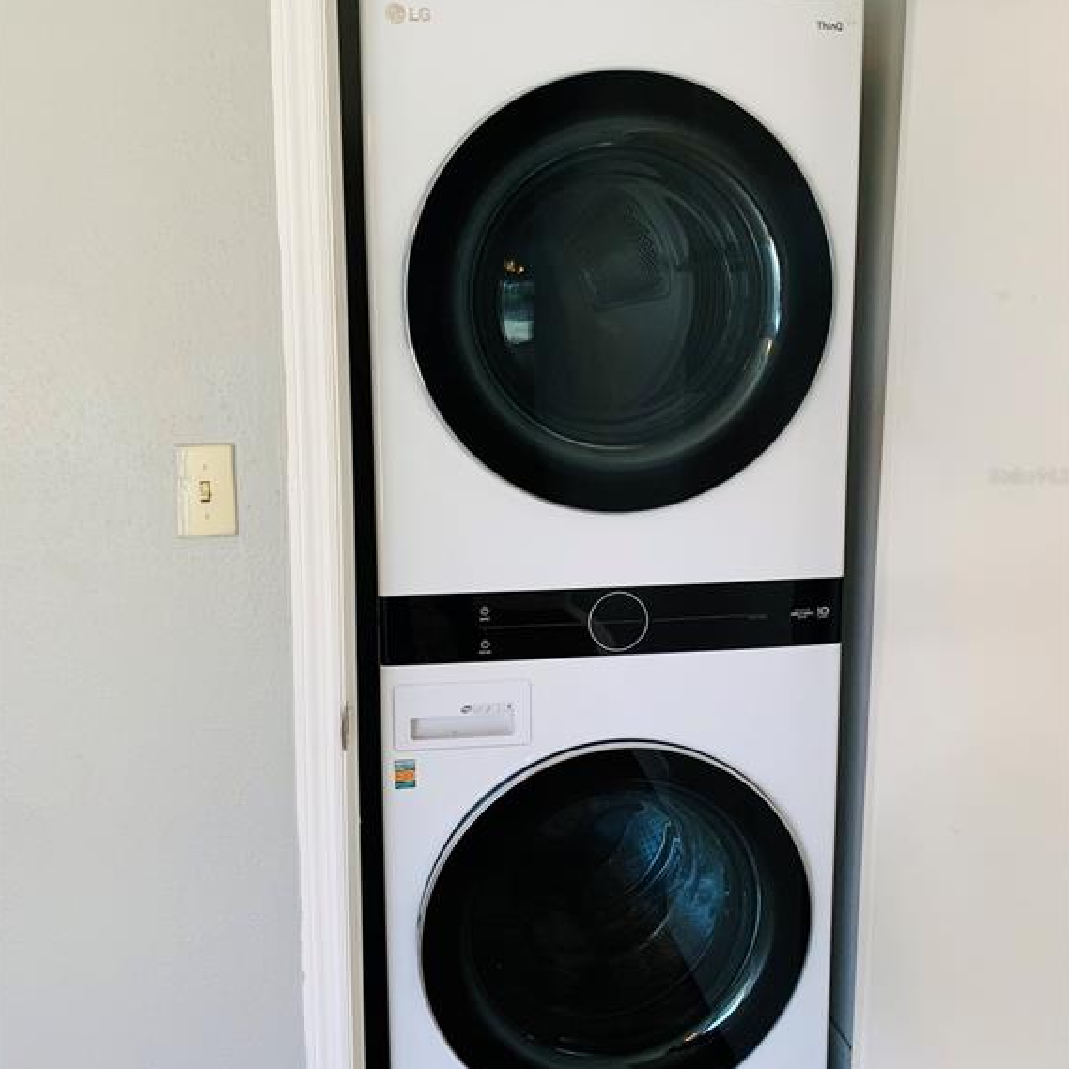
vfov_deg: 52.4
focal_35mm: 31
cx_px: 534
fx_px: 1083
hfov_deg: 52.5
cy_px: 475
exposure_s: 1/91
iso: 100
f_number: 1.8
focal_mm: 4.25
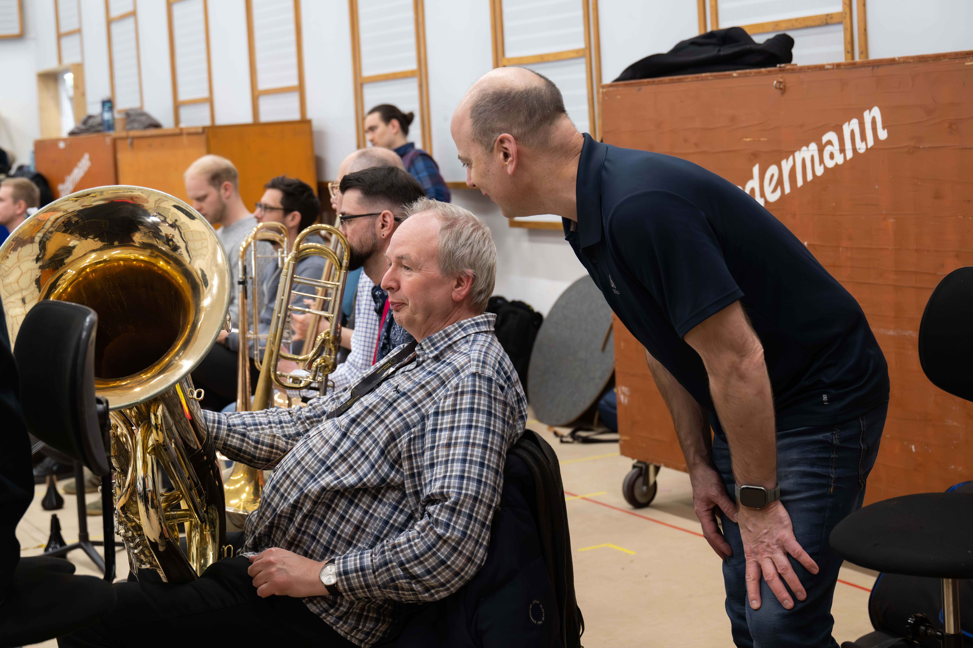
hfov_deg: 40.3
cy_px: 324
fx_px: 1324
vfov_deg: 27.5
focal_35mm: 49
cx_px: 486
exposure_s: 1/200
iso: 3200
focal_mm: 49
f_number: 4
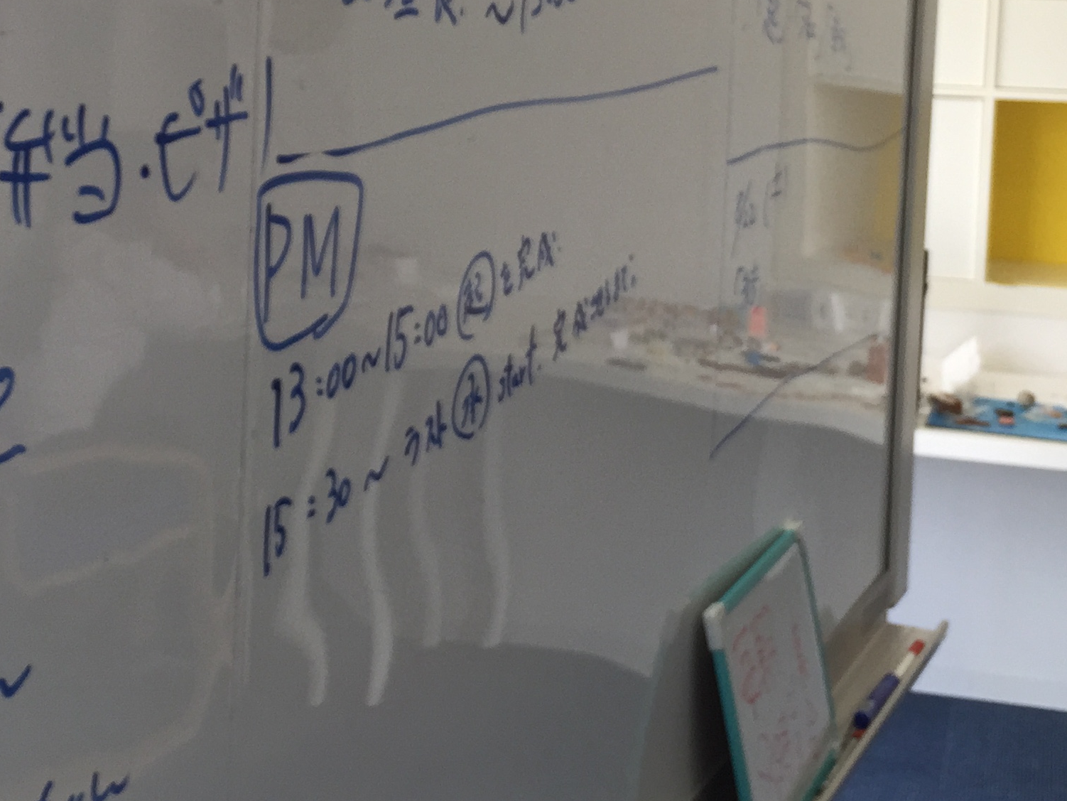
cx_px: 419
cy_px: 191
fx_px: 1942
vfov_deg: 23.0
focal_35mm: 63
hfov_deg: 30.6
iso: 32
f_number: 2.2
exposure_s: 1/60
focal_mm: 4.15
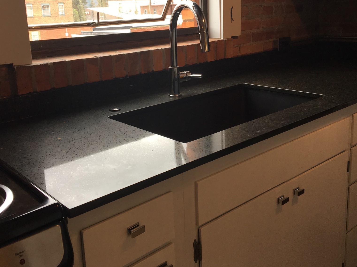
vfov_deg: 36.5
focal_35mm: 39
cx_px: 162
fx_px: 402
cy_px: 93
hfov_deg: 47.8
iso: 32
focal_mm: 4.15
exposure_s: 1/120
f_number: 2.2
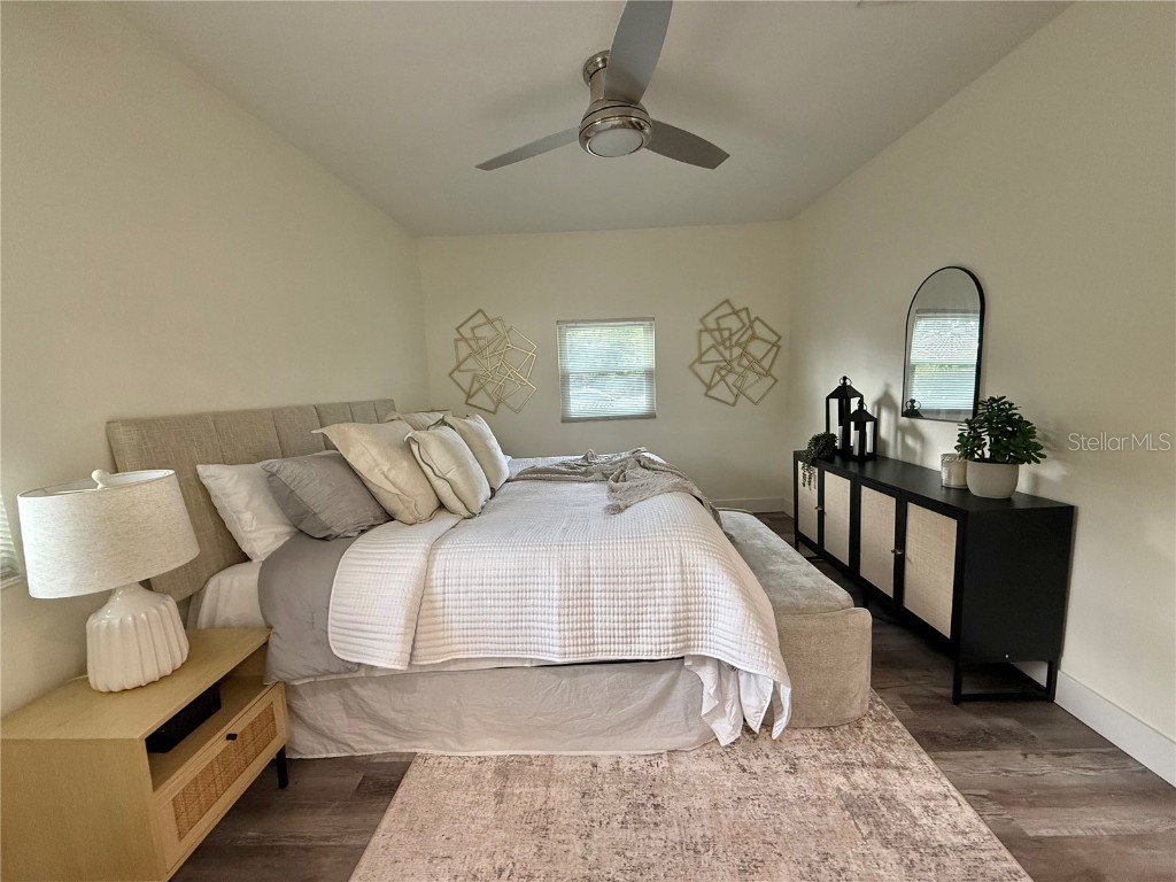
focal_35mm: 14
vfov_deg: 85.7
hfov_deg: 102.1
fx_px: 476
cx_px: 588
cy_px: 441
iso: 400
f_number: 2.2
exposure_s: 1/120
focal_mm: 2.22
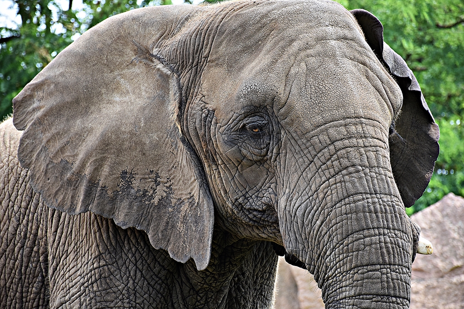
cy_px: 154
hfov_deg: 10.5
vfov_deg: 7.0
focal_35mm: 195
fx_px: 2514
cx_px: 232
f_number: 5.6
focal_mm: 130
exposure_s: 1/320
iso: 400
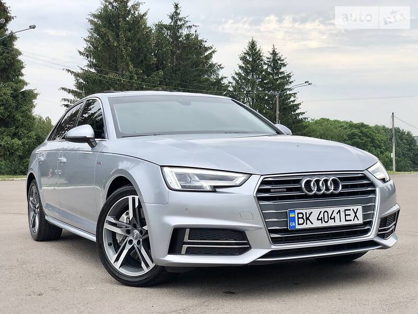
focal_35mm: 52
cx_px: 209
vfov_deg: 28.0
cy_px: 157
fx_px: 628
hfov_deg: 36.8
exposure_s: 1/470
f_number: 2.4
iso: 16
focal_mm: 6
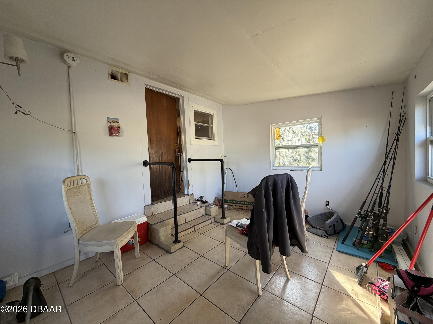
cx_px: 216
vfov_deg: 85.7
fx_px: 175
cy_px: 162
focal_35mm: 14
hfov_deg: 102.1
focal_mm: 2.22
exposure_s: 1/121
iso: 200
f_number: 2.2
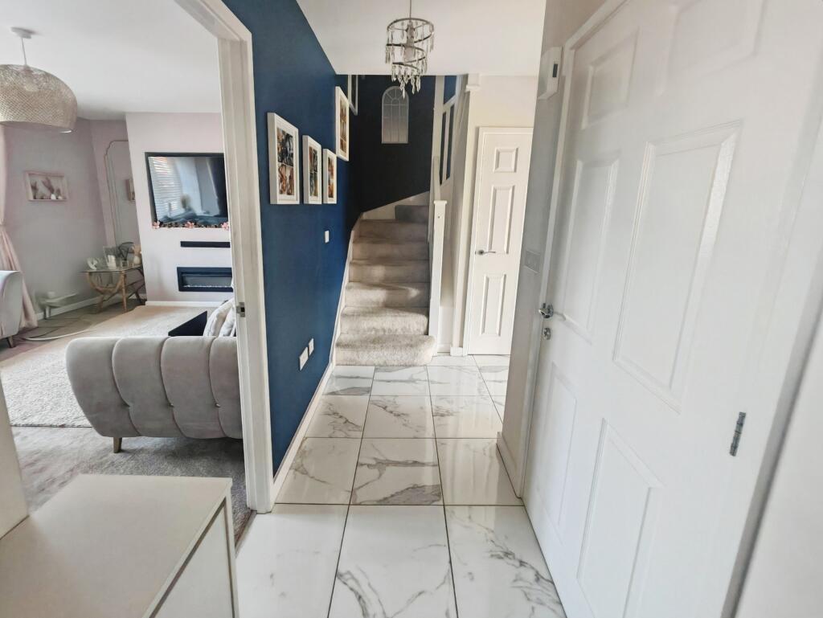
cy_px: 309
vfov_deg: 90.0
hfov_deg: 106.2
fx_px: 309
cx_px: 412
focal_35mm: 13
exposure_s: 1/33
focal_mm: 1.82
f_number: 2
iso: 640
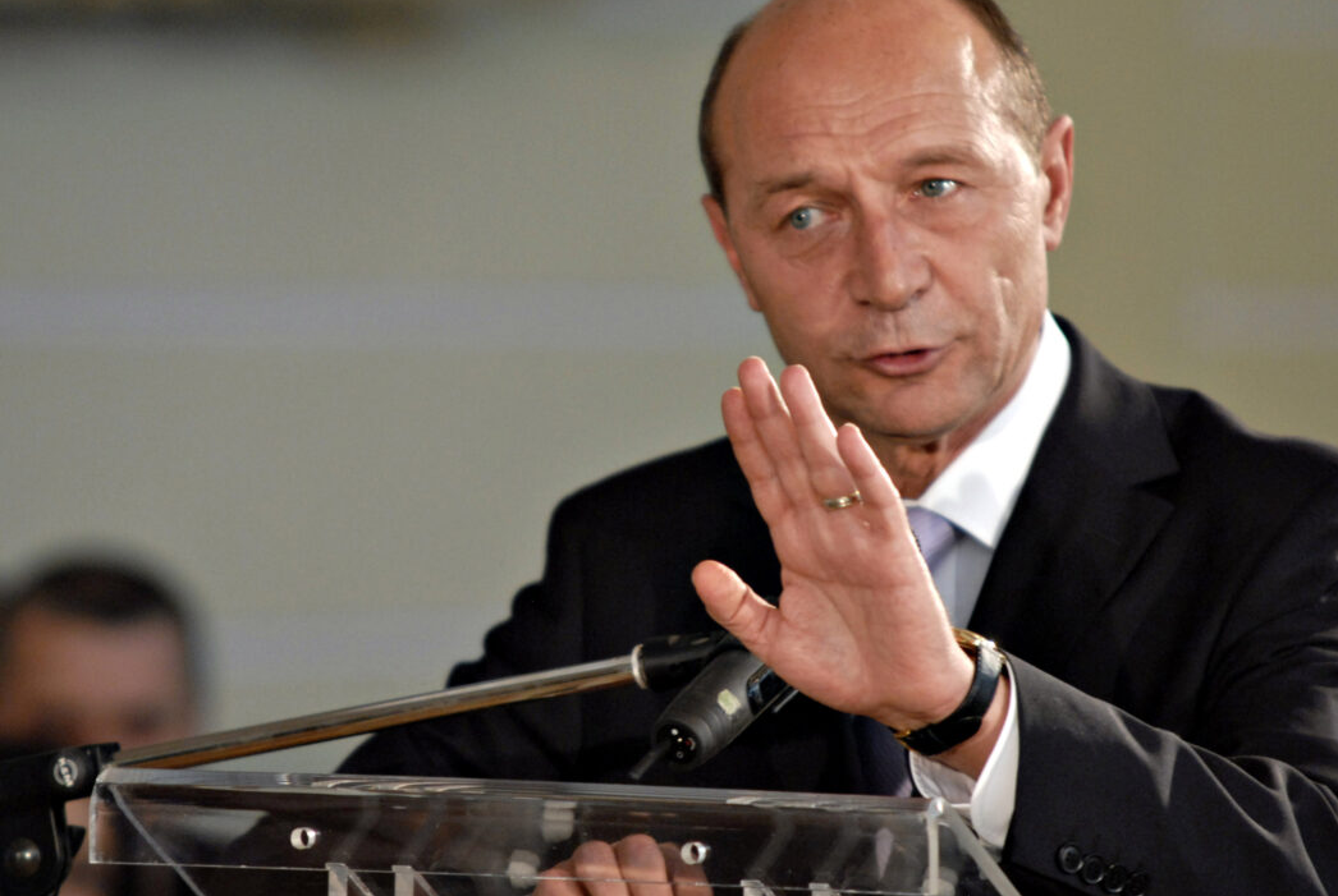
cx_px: 624
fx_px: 13661
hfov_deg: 5.6
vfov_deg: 3.8
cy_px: 412
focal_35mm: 367
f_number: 3.2
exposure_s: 1/80
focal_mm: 200
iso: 800
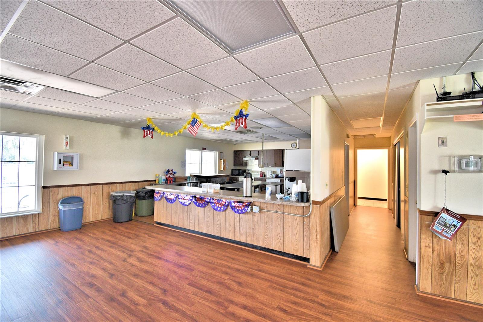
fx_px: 201
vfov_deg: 77.3
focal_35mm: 15
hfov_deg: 100.4
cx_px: 242
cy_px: 161
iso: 560
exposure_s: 1/30
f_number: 4.5
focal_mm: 10
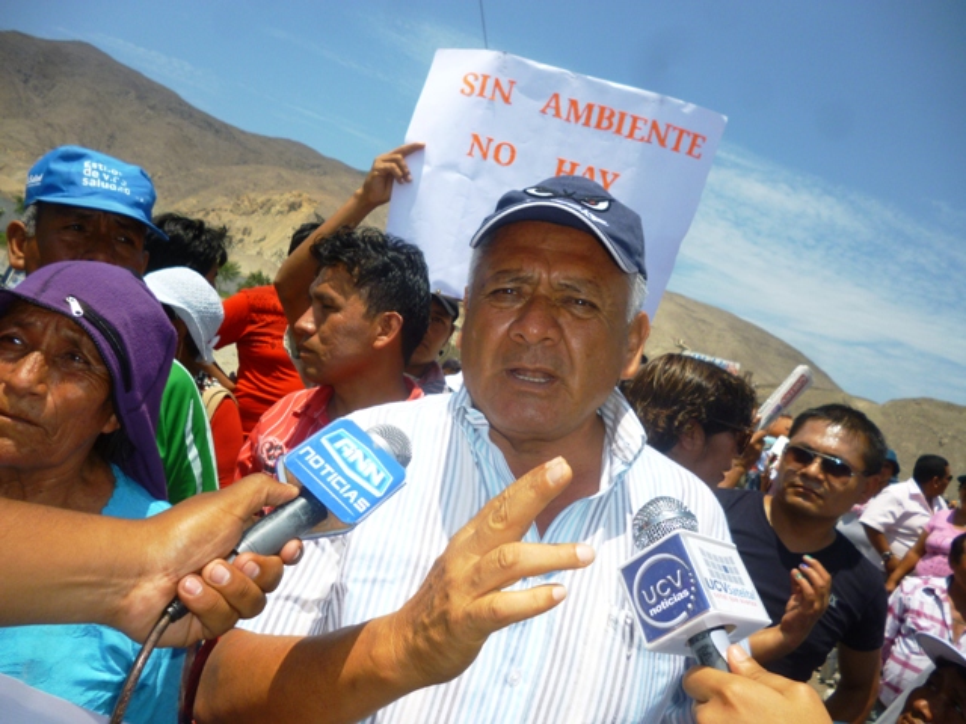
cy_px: 362
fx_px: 781
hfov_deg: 63.4
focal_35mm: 28
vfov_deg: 49.7
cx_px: 483
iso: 100
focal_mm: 5
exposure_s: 1/1600
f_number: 3.1
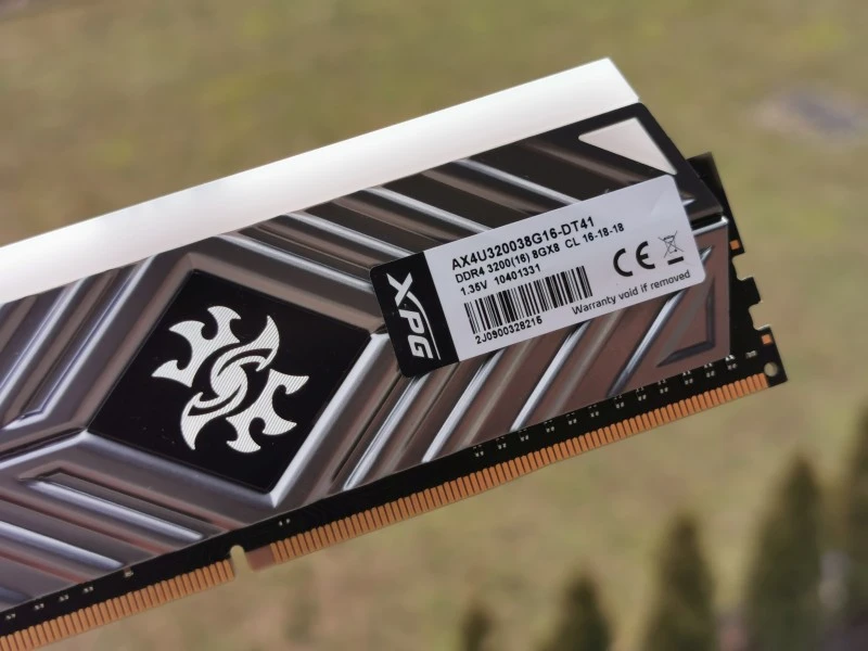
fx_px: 1354
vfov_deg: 27.0
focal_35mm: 54
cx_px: 434
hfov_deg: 35.5
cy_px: 326
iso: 50
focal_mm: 5.56
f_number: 1.6
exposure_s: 1/367
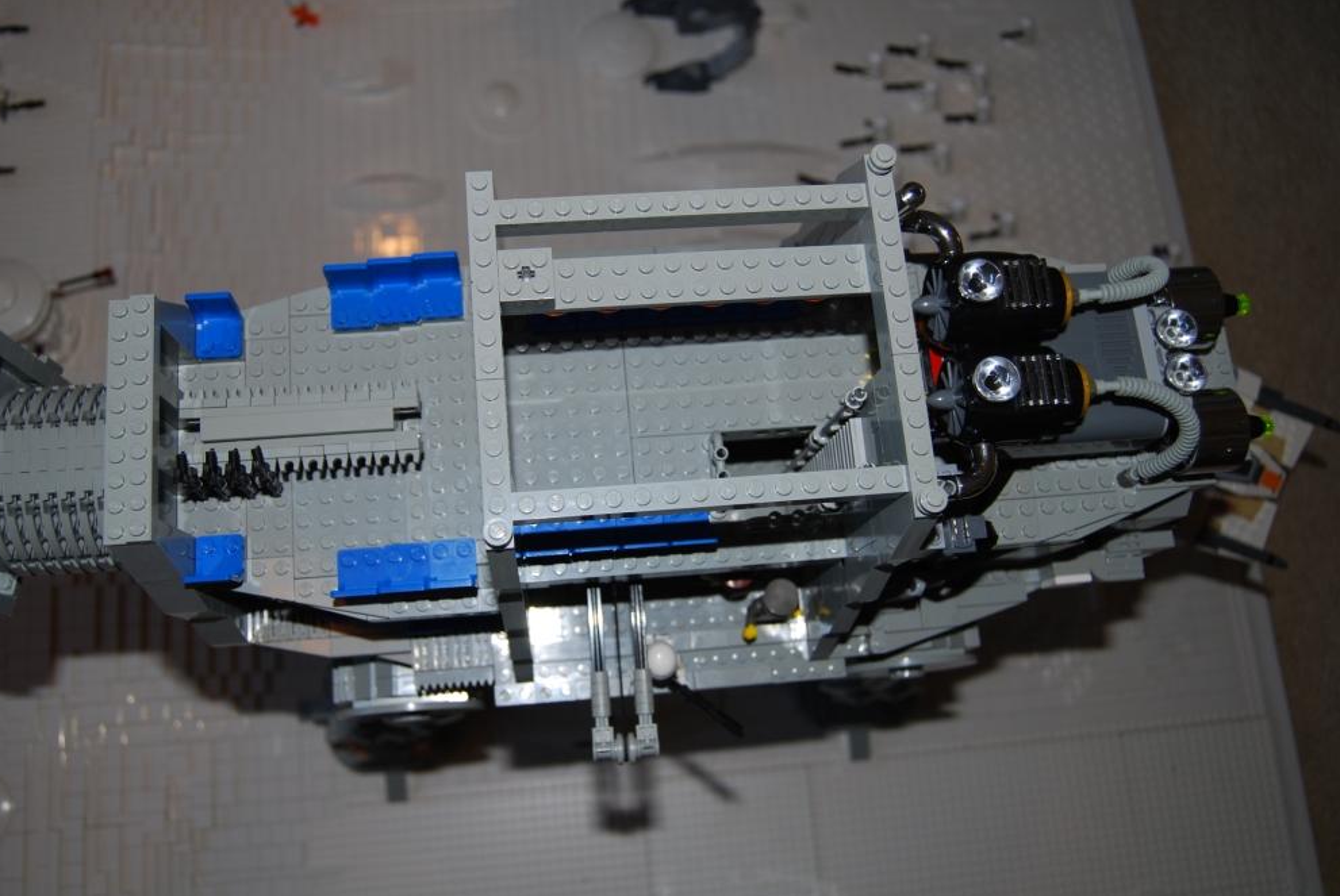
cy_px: 437
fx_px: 1155
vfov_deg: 42.4
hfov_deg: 60.2
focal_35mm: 31
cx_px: 649
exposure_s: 1/125
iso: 100
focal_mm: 20
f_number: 4
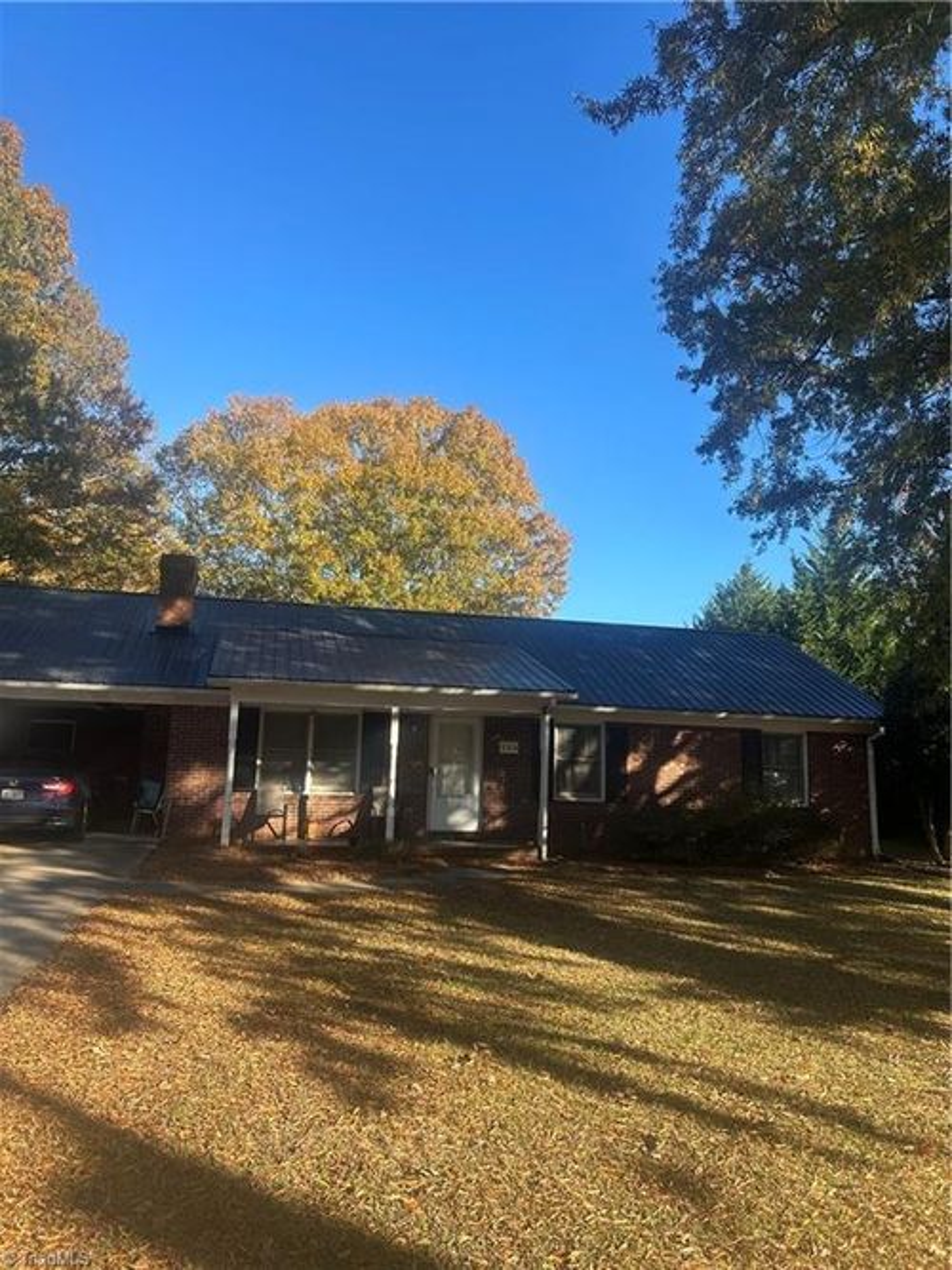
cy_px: 635
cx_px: 476
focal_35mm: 26
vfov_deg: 67.3
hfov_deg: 53.0
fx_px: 954
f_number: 1.5
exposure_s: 1/1511
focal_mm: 5.7
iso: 50
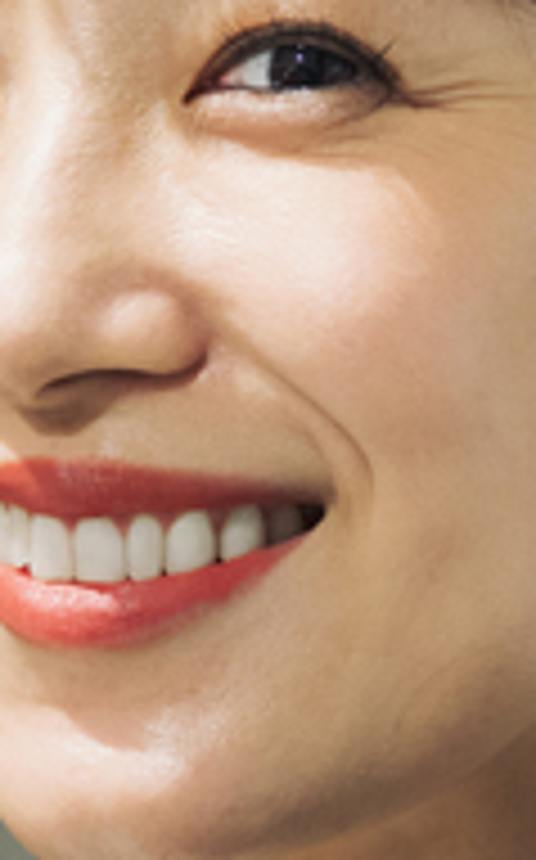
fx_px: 15742
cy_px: 1409
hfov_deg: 2.0
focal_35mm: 672
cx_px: 486
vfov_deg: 3.1
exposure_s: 1/160
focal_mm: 105
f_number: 2
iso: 320
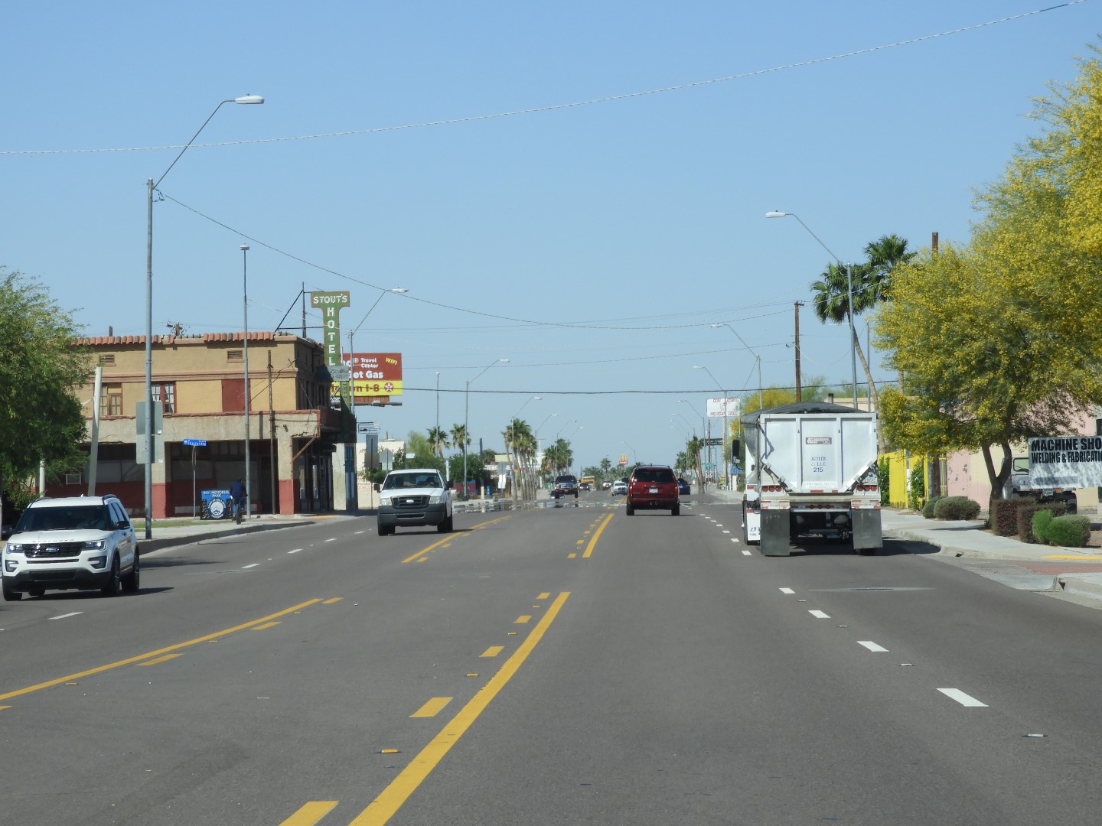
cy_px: 413
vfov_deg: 11.0
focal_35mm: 135
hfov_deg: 14.6
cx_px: 551
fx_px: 4298
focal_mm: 24.2
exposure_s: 1/640
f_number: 5
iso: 100
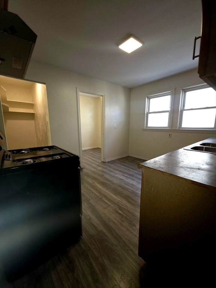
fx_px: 108
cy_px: 144
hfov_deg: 89.9
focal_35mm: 13
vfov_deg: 106.2
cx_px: 108
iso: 125
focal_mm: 2.2
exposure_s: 1/30
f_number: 1.9
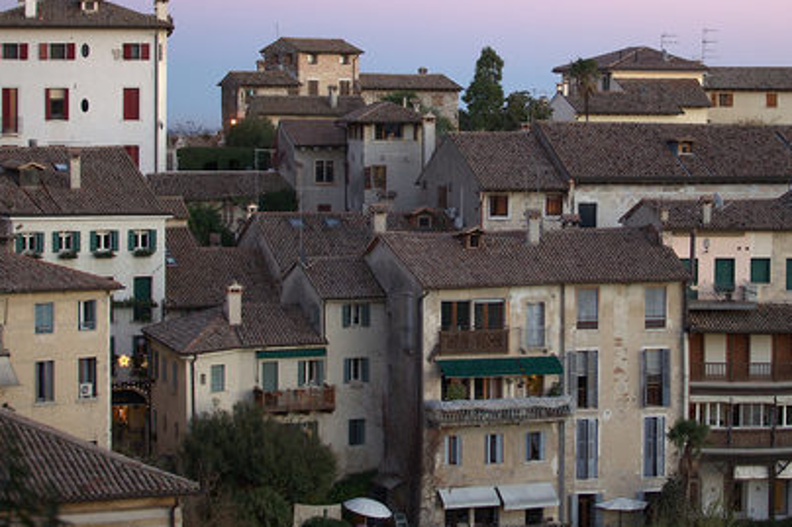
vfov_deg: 13.5
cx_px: 512
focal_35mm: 101
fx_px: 2221
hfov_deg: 20.2
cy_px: 176
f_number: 2.8
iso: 320
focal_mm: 70
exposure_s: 1/80
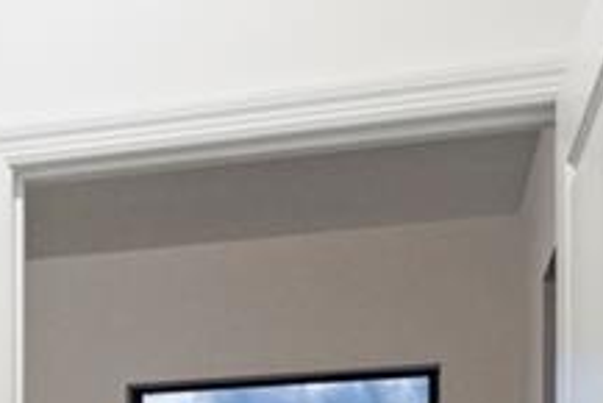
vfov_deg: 10.8
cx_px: -531
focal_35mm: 118
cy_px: 767
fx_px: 1978
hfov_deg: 14.8
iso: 500
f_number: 4.5
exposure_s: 1/30
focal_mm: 16
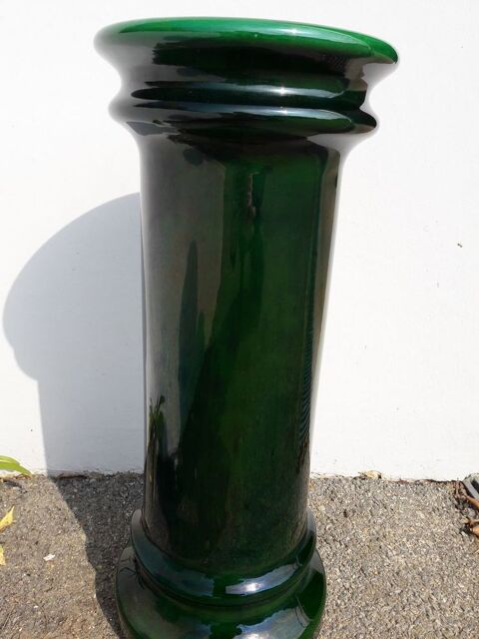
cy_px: 320
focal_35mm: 28
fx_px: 517
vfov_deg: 63.4
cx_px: 240
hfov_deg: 49.7
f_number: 1.9
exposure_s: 1/1032
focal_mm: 3.7
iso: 40
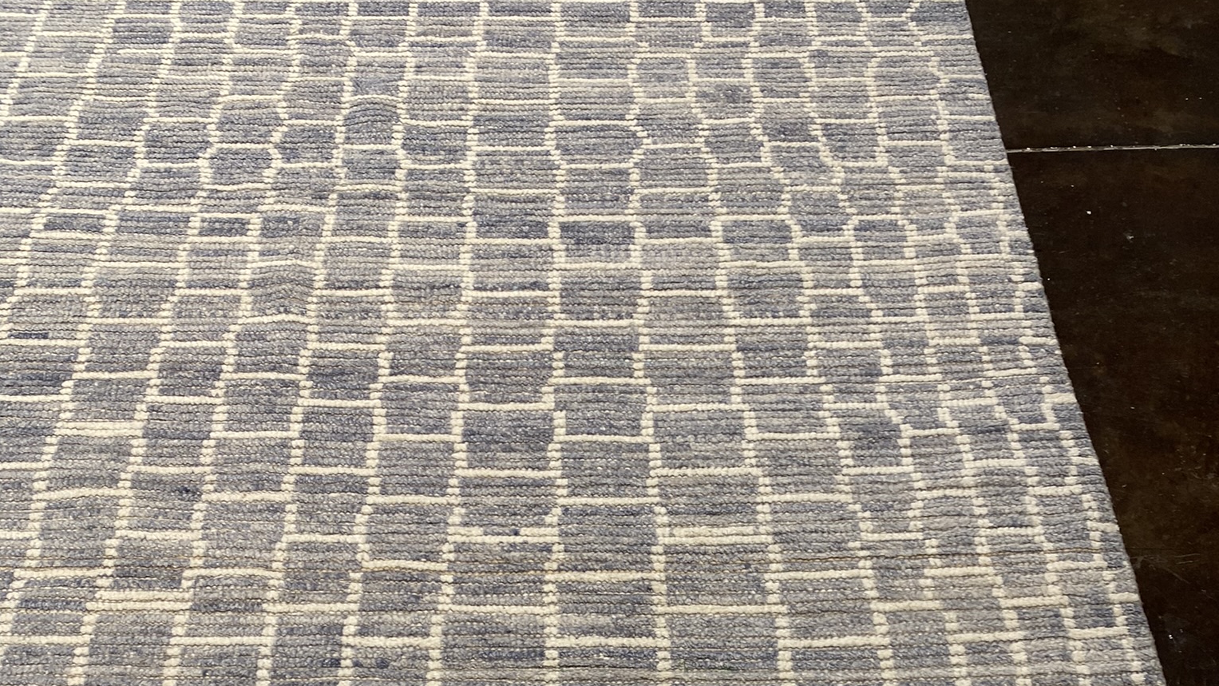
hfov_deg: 52.8
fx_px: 1228
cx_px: 612
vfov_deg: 29.4
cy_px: 669
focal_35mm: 38
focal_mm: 4.25
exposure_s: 1/60
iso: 80
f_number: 1.8
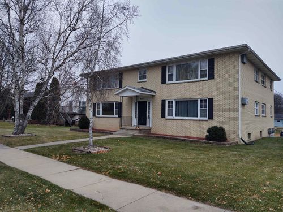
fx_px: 221
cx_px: 142
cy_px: 106
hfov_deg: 65.3
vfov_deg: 51.4
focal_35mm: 27
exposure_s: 1/757
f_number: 1.7
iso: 100
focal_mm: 4.75
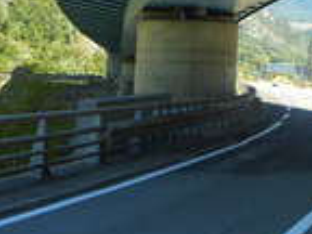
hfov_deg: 18.0
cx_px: 368
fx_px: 937
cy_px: -43
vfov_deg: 13.8
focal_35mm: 104
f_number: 3.7
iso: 80
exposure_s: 1/200
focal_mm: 4.5
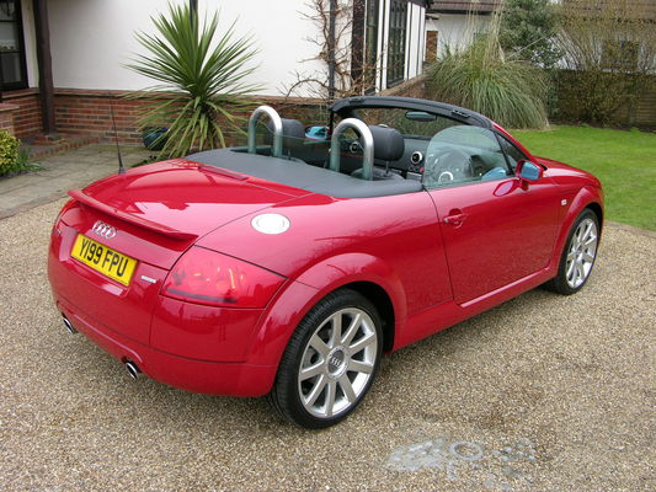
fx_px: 663
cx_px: 328
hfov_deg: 52.6
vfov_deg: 40.7
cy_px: 246
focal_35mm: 35
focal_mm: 8.9
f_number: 3.5
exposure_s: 1/62.5
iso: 50
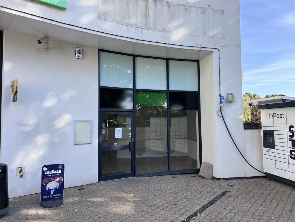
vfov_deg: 53.1
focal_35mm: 26
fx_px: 222
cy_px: 111
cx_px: 148
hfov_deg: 67.3
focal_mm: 5.7
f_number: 1.5
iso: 50
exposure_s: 1/678
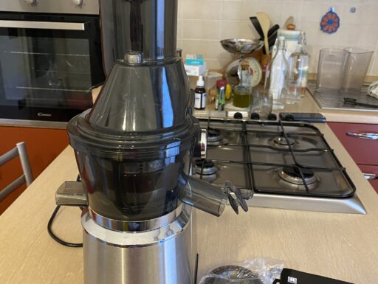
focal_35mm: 26
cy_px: 142
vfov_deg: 53.1
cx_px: 189
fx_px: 284
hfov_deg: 67.3
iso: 500
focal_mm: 4.25
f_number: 1.8
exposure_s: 1/57
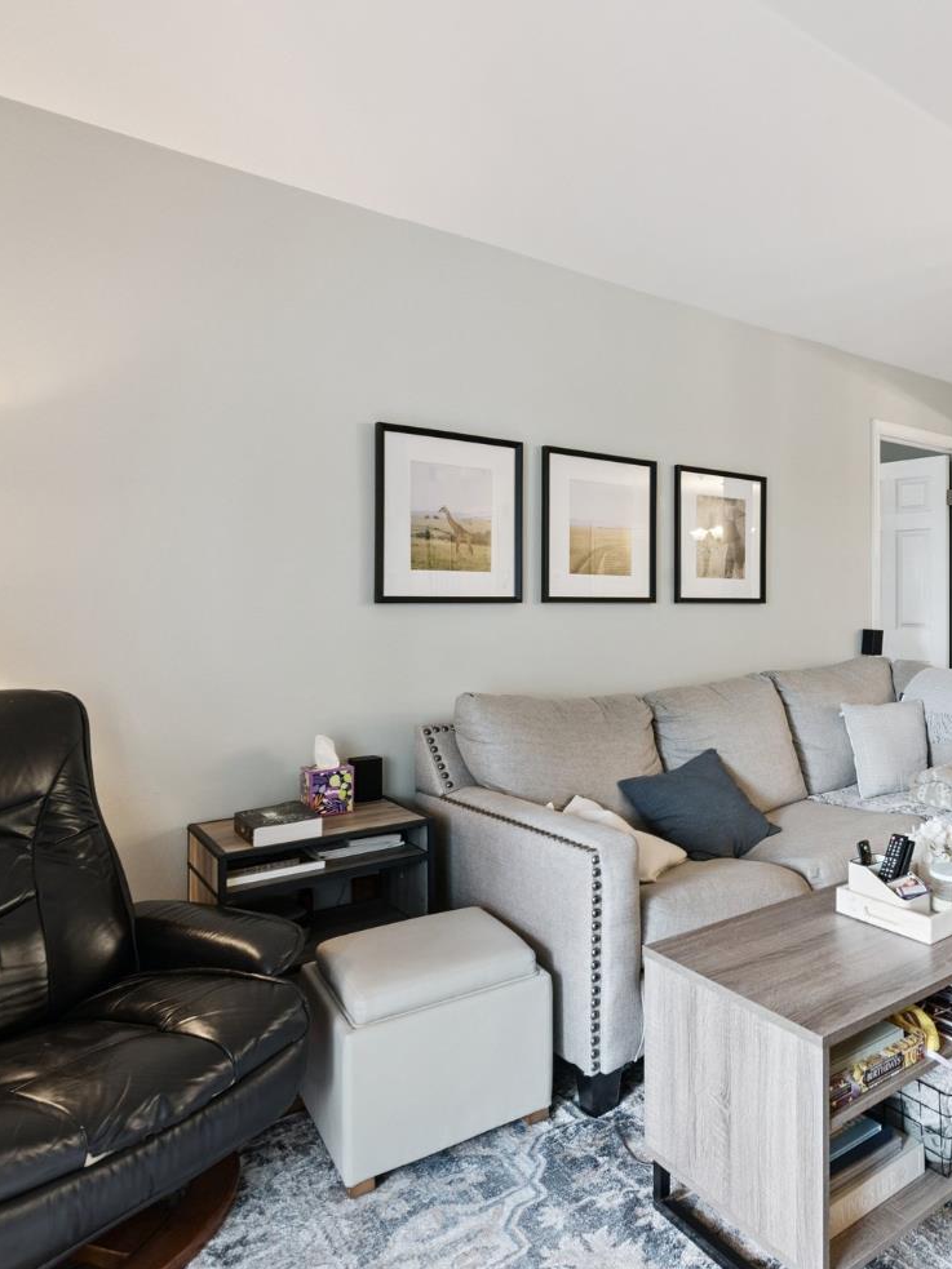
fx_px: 807
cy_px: 634
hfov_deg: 56.1
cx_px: 778
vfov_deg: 76.4
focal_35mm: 22
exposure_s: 1/10
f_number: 7.1
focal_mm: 15
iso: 640
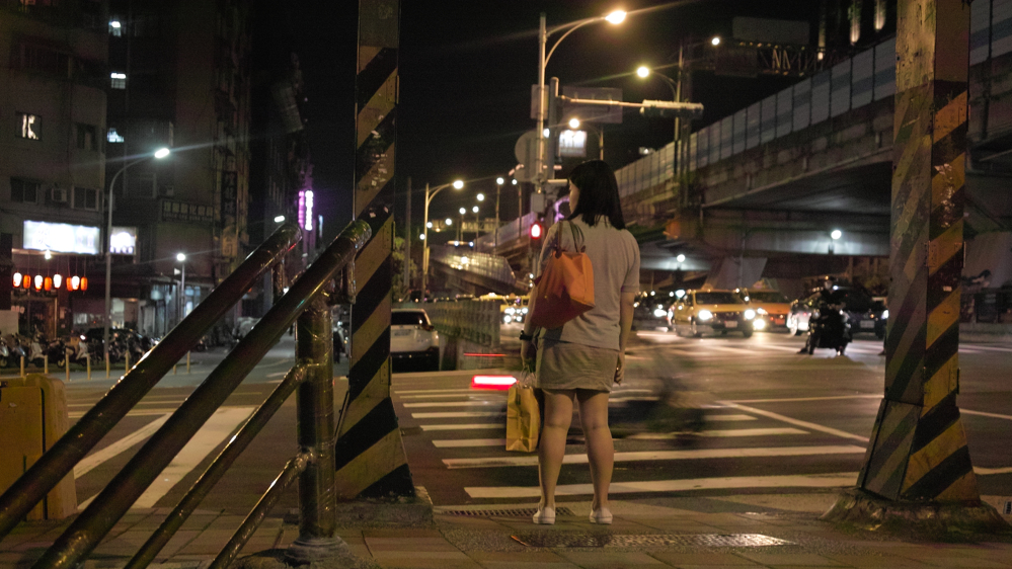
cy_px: 340
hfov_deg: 46.4
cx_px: 501
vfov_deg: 27.1
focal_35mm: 44
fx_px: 1181
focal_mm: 24.2
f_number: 2.8
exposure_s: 1/25
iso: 800
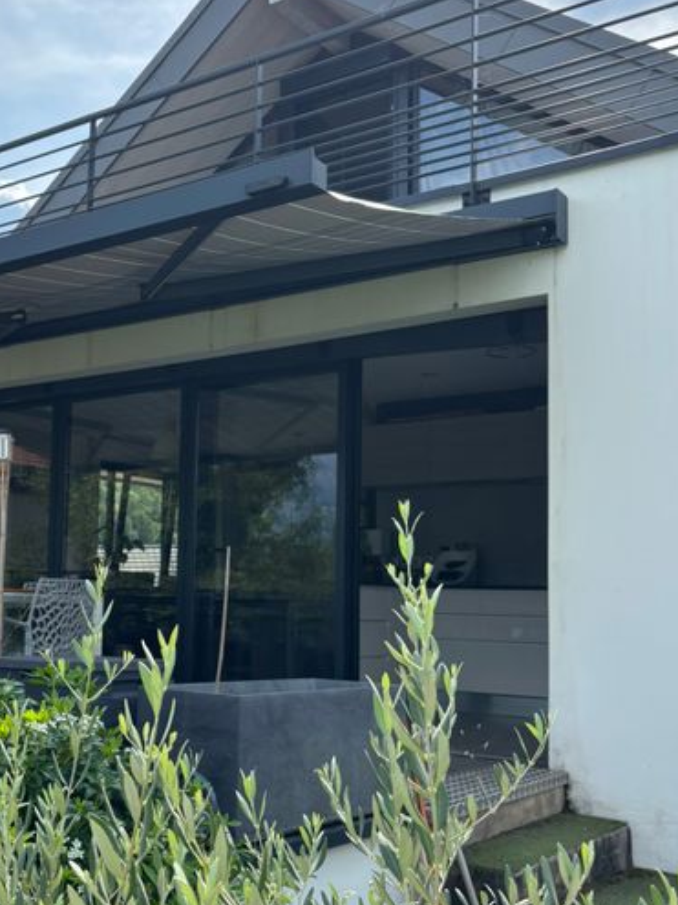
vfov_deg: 44.7
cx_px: 179
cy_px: 505
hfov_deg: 33.7
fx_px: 1097
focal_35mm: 42
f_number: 1.6
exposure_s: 1/1812
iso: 50
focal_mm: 5.96
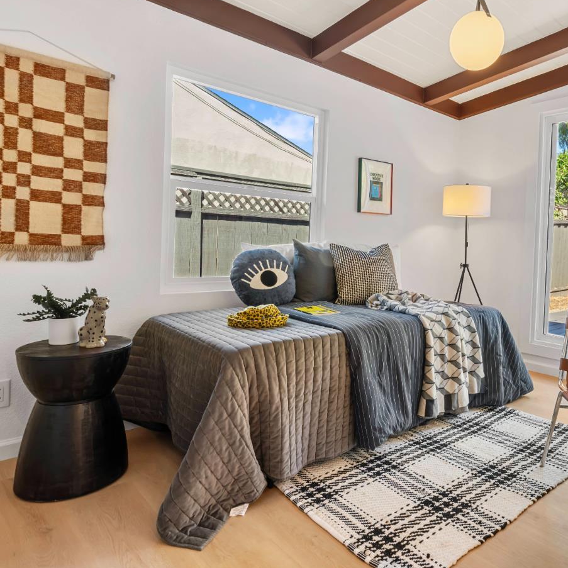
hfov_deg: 63.3
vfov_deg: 64.9
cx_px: 381
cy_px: 255
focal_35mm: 24
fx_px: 446
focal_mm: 17
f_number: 16
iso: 320
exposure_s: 1/2
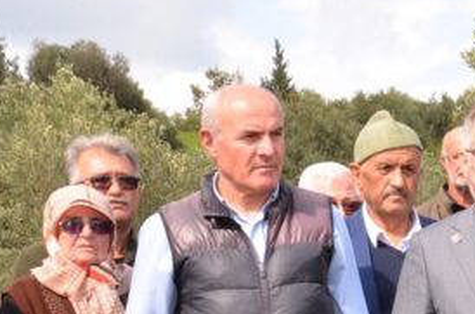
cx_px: 552
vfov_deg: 12.1
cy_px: 365
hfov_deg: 17.8
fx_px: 1447
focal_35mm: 110
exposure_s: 1/200
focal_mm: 30
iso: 1600
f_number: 22
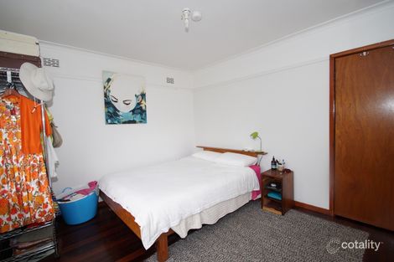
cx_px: 197
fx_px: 164
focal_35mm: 15
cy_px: 131
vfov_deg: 77.3
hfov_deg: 100.4
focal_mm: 10
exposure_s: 1/60
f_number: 4
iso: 200
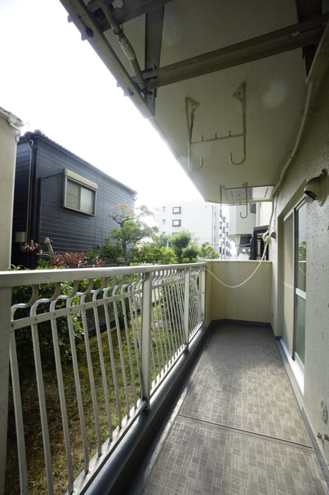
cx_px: 164
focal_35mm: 15
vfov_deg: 100.4
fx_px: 206
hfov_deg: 77.2
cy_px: 248
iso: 3200
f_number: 9
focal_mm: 10
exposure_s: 1/640
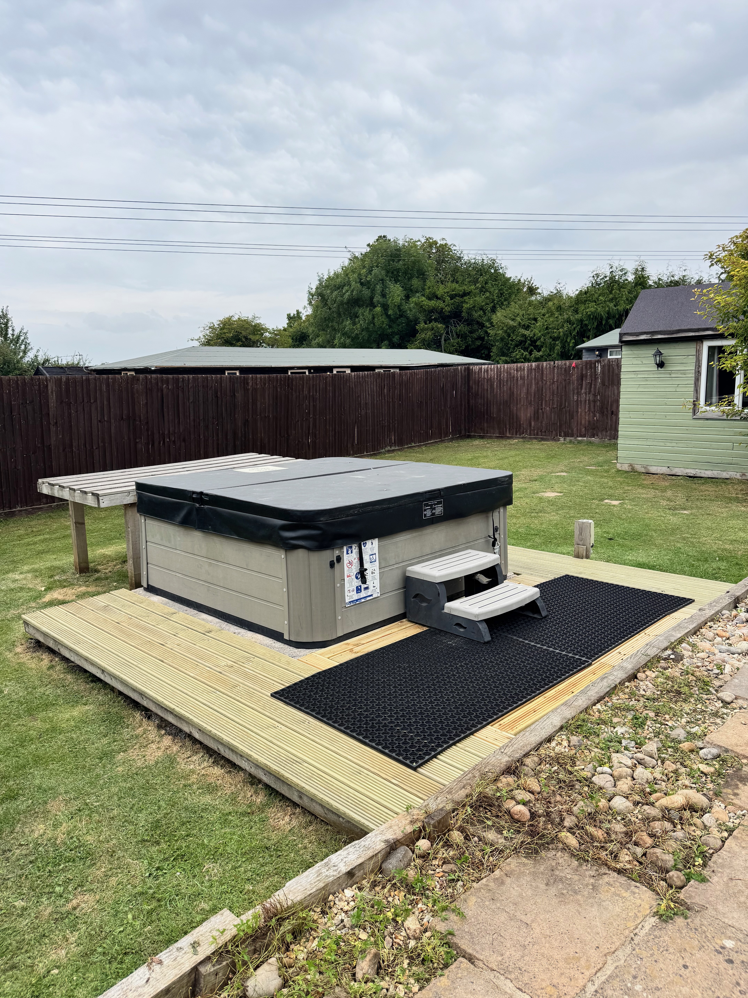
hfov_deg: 56.8
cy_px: 499
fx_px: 691
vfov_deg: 71.6
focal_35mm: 24
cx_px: 374
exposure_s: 1/2959
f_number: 1.78
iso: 80
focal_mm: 6.76
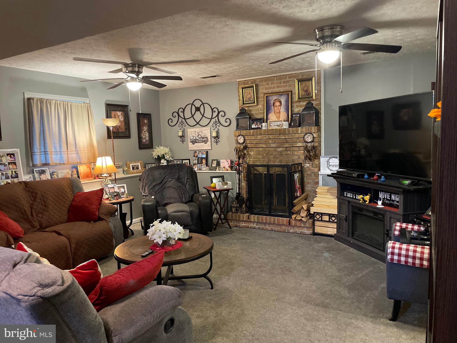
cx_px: 228
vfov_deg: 53.1
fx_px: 343
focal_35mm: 26
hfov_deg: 67.3
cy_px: 172
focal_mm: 4.2
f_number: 1.6
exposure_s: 1/30
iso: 500
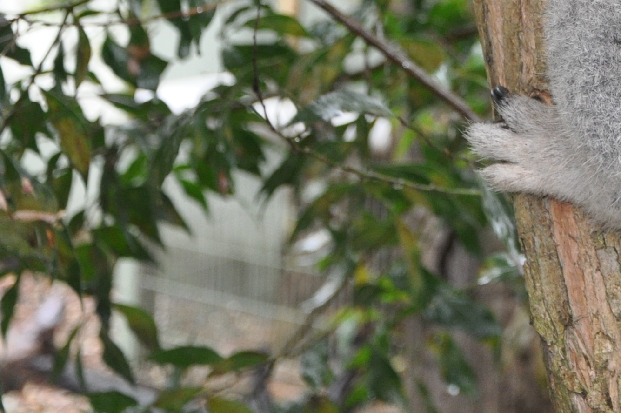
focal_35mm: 169
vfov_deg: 7.9
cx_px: 875
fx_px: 2905
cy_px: -240
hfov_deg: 11.8
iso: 800
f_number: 4.5
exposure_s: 1/60
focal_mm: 35
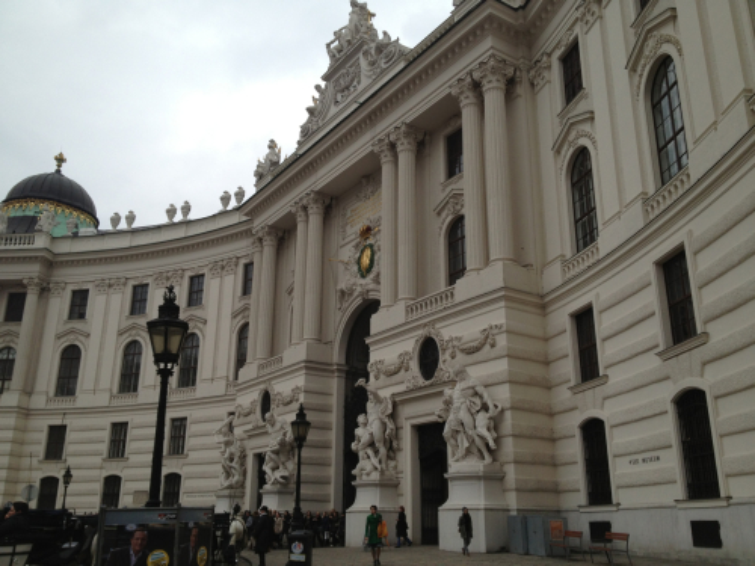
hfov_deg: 52.6
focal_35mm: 35
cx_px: 378
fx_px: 763
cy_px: 283
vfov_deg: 40.7
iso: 50
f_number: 2.4
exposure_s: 1/627
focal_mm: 4.28
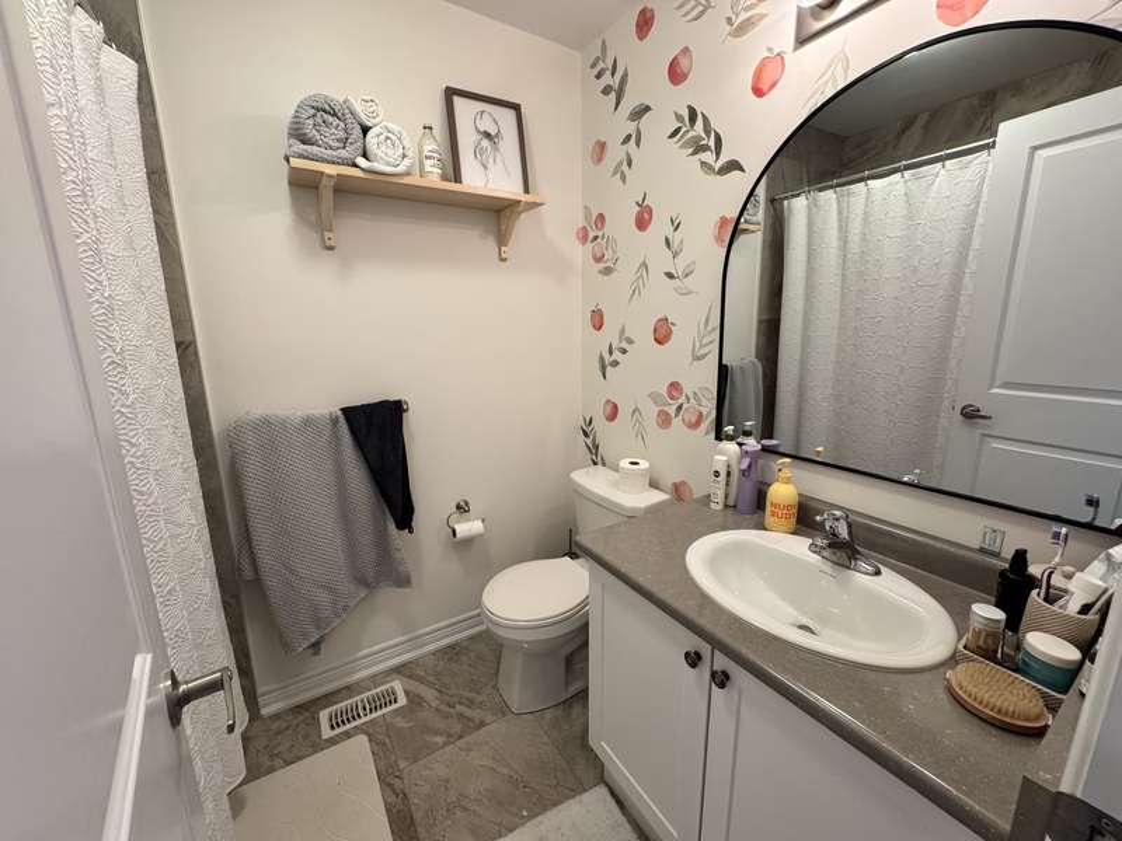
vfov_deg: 85.7
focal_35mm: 14
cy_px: 420
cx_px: 561
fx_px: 454
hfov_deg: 102.1
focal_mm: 2.22
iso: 320
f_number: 2.2
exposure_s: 1/120
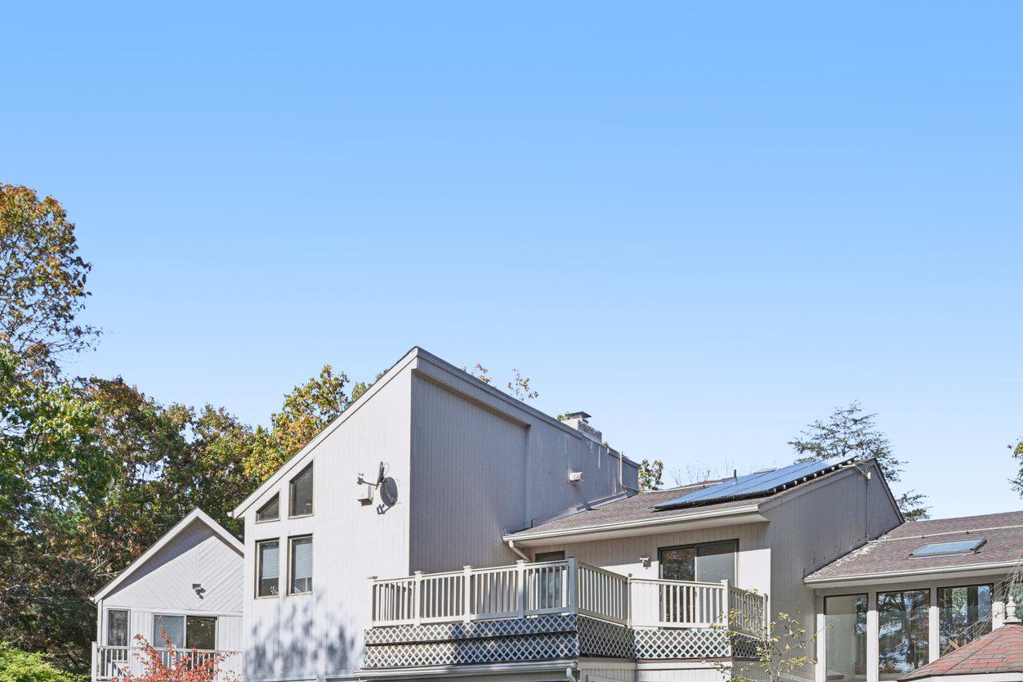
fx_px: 1023
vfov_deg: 35.9
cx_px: 665
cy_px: 521
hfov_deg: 52.3
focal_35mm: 36
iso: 400
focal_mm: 22
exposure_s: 1/500
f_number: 8
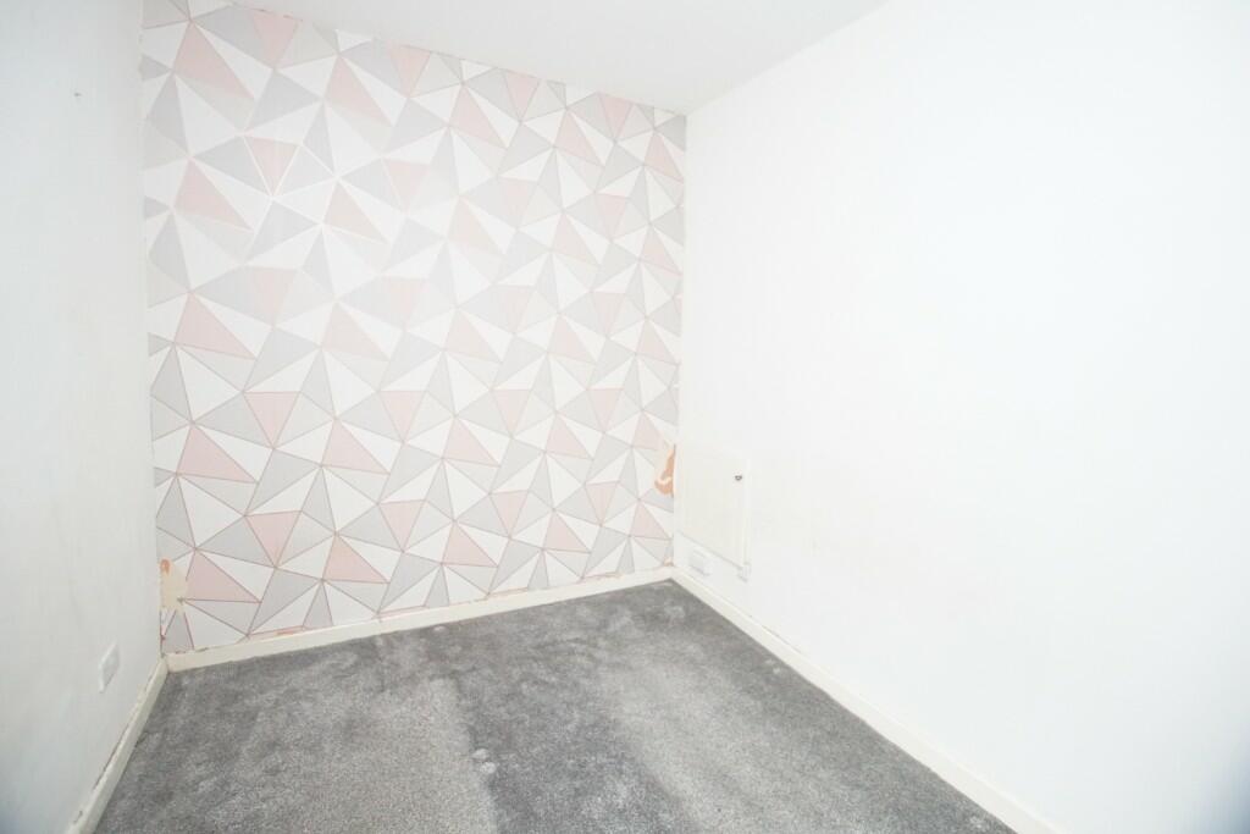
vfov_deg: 77.3
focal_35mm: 15
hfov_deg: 100.4
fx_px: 521
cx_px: 625
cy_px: 417
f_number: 3.5
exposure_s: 1/160
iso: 2500
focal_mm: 10
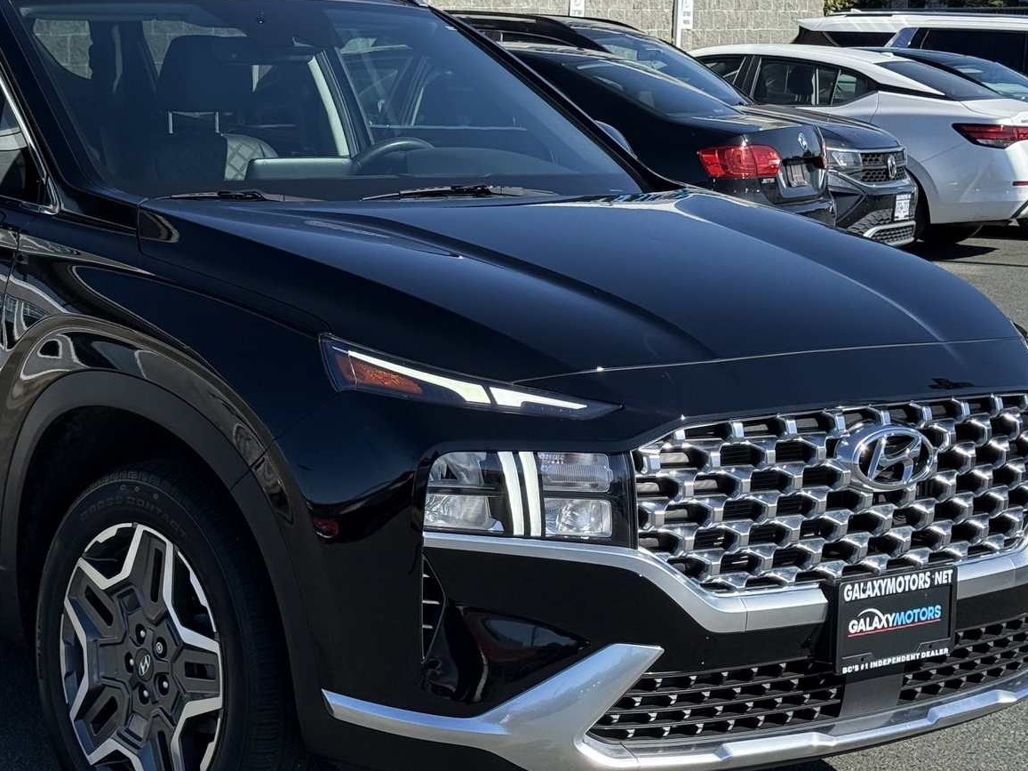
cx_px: 257
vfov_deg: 17.3
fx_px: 2523
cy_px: 308
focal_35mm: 85
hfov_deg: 22.8
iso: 80
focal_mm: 6.76
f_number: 1.78
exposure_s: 1/4098
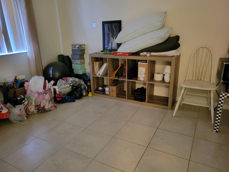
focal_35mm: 26
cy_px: 86
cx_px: 114
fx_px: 172
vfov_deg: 53.1
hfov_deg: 67.3
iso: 800
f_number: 1.8
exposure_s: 1/24
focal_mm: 5.4
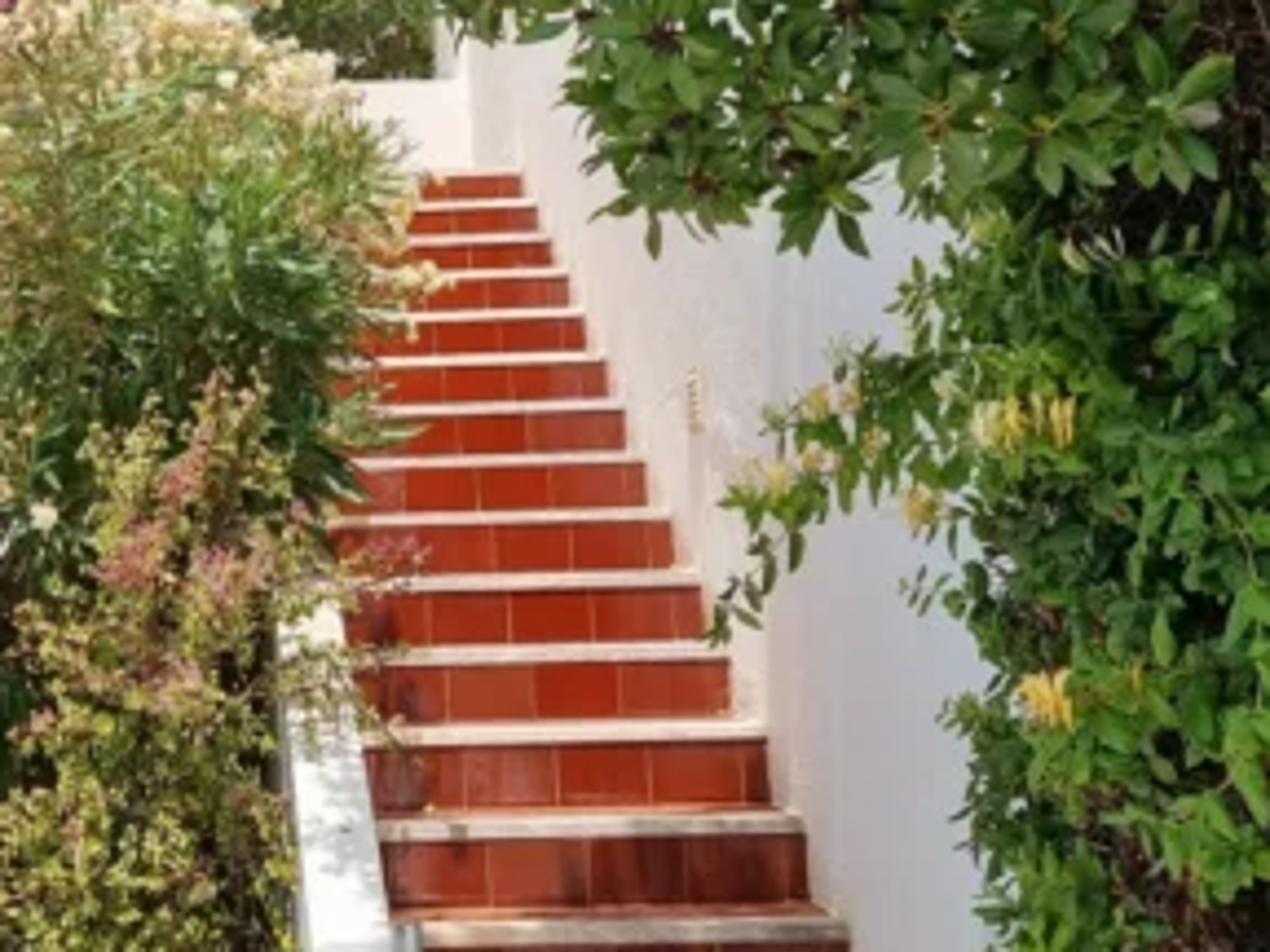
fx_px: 2348
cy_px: 225
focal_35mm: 64
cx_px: 194
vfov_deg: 22.7
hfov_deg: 29.3
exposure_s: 1/1052
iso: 50
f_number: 1.8
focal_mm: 6.7
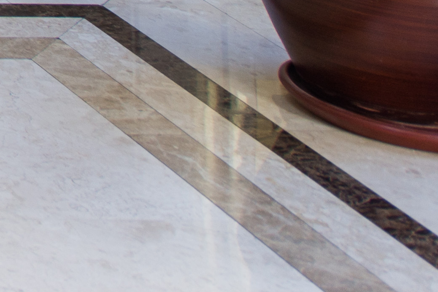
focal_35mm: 156
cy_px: -696
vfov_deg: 7.4
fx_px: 1899
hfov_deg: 9.7
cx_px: -929
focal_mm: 22
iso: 100
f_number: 4
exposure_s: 1/15
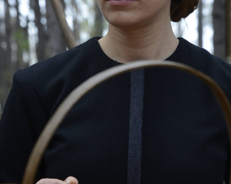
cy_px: 68
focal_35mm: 192
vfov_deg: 8.0
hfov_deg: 10.1
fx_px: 1312
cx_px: 131
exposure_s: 1/160
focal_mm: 85
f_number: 6.3
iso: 400
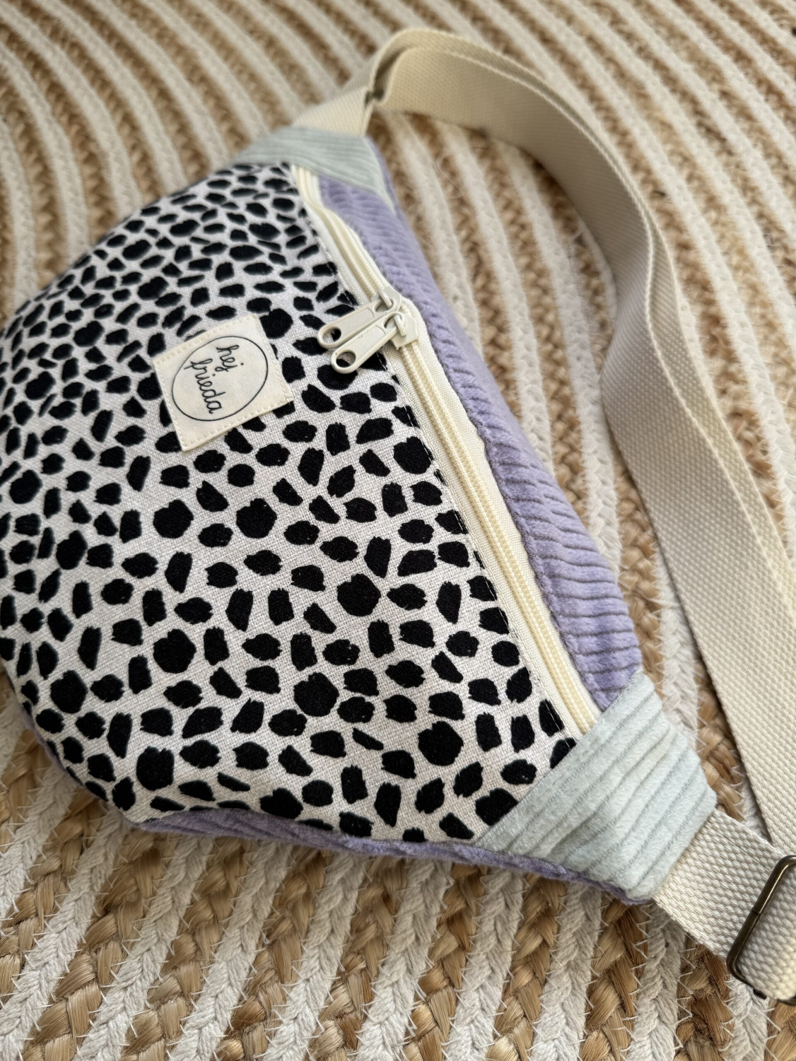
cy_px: 530
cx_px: 398
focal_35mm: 24
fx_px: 736
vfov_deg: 71.6
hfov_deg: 56.8
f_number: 1.78
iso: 64
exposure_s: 1/162
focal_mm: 6.76
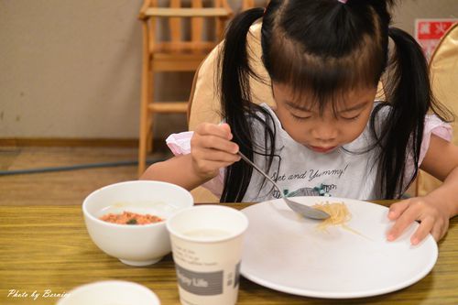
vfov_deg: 27.5
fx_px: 623
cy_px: 152
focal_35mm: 49
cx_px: 229
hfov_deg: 40.4
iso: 400
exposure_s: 1/160
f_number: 1.8
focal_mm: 18.5
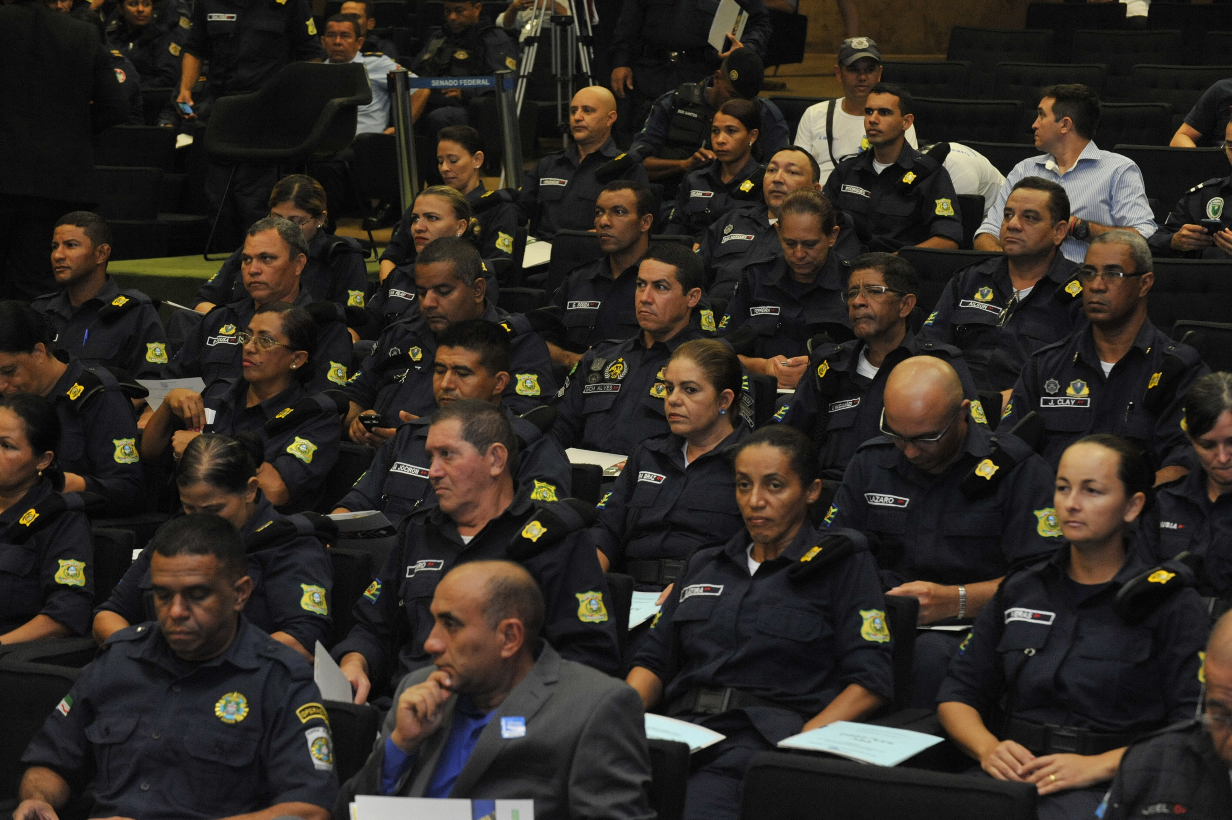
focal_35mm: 95
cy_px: 410
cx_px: 616
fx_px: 3250
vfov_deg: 14.4
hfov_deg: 21.5
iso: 3200
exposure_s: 1/60
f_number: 6.3
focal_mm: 95
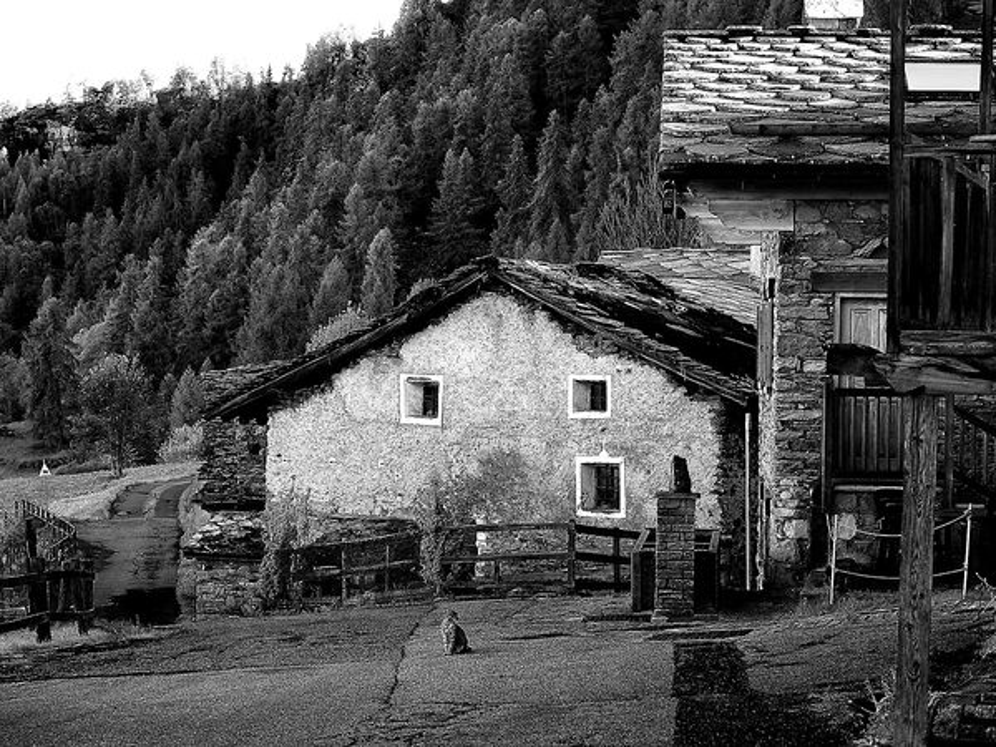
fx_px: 2733
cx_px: 498
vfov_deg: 15.6
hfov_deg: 20.7
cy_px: 374
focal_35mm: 95
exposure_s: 1/100
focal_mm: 17
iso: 200
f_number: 4.8
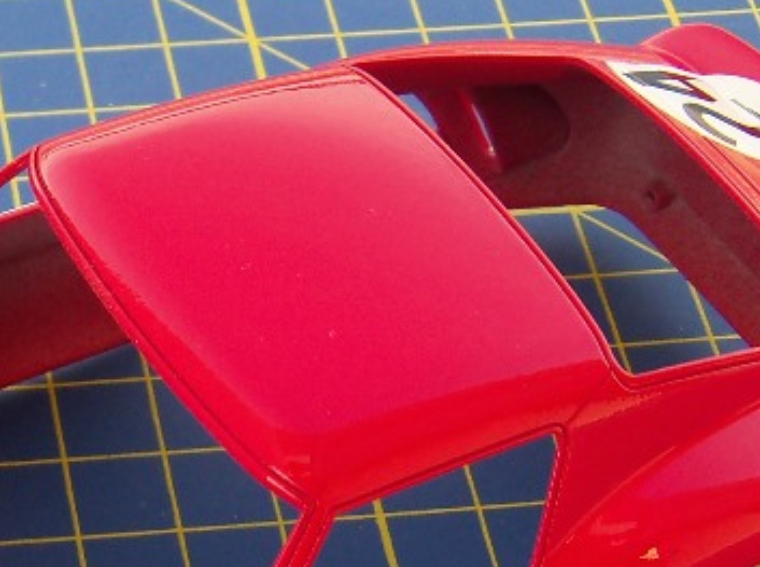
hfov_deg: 15.8
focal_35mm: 122
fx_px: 2672
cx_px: -34
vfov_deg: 11.9
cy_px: 598
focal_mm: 7.5
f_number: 3.7
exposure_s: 1/80
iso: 80
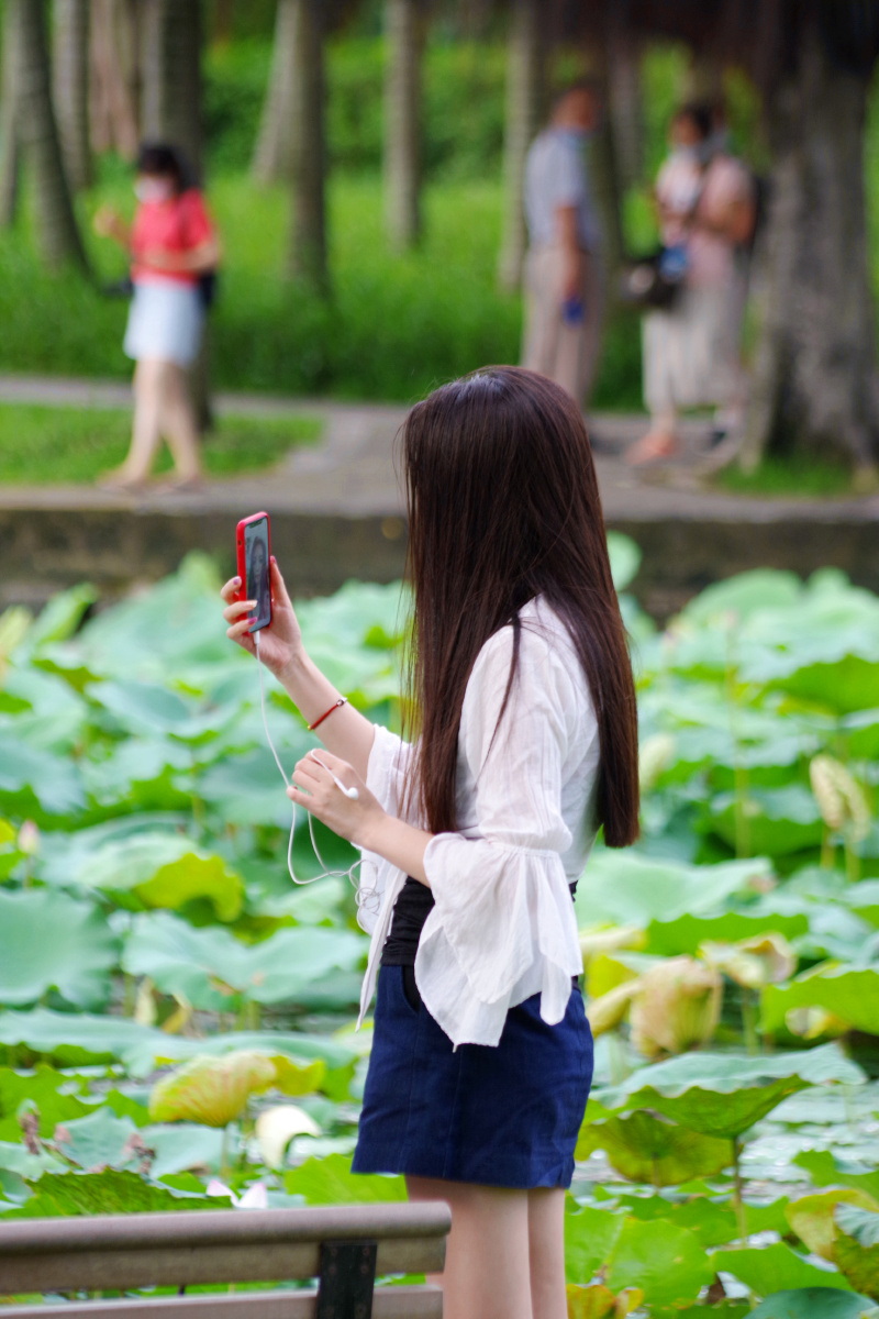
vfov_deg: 6.5
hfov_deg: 4.4
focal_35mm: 315
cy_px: 660
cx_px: 440
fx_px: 11536
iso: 400
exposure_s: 1/100
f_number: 5.6
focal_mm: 210
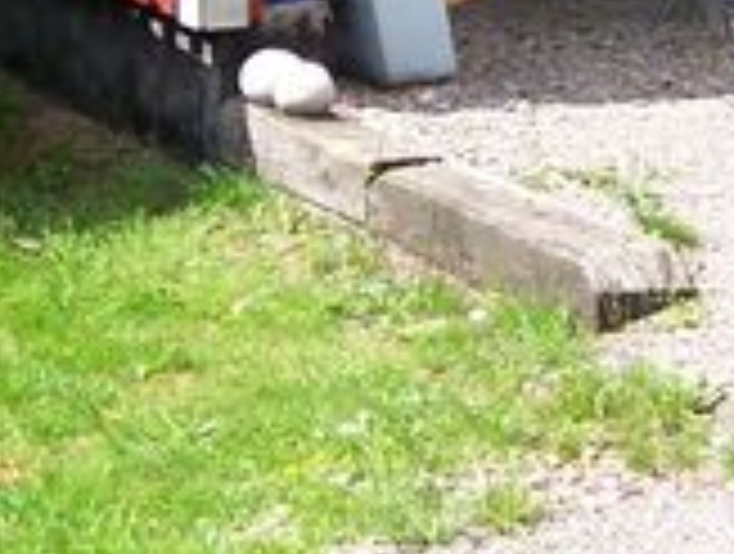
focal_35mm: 149
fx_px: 3166
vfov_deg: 9.8
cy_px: -191
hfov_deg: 13.2
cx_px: 216
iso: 80
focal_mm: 6.3
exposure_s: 1/640
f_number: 2.8
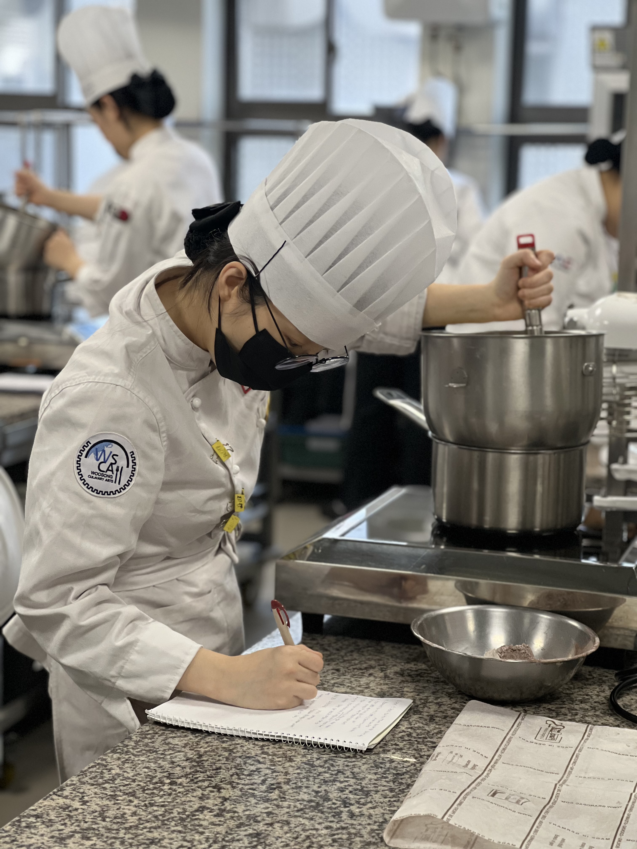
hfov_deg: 19.1
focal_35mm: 77
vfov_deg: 25.3
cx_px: 318
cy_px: 424
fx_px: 1889
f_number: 2.8
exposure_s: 1/120
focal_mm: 9
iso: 250
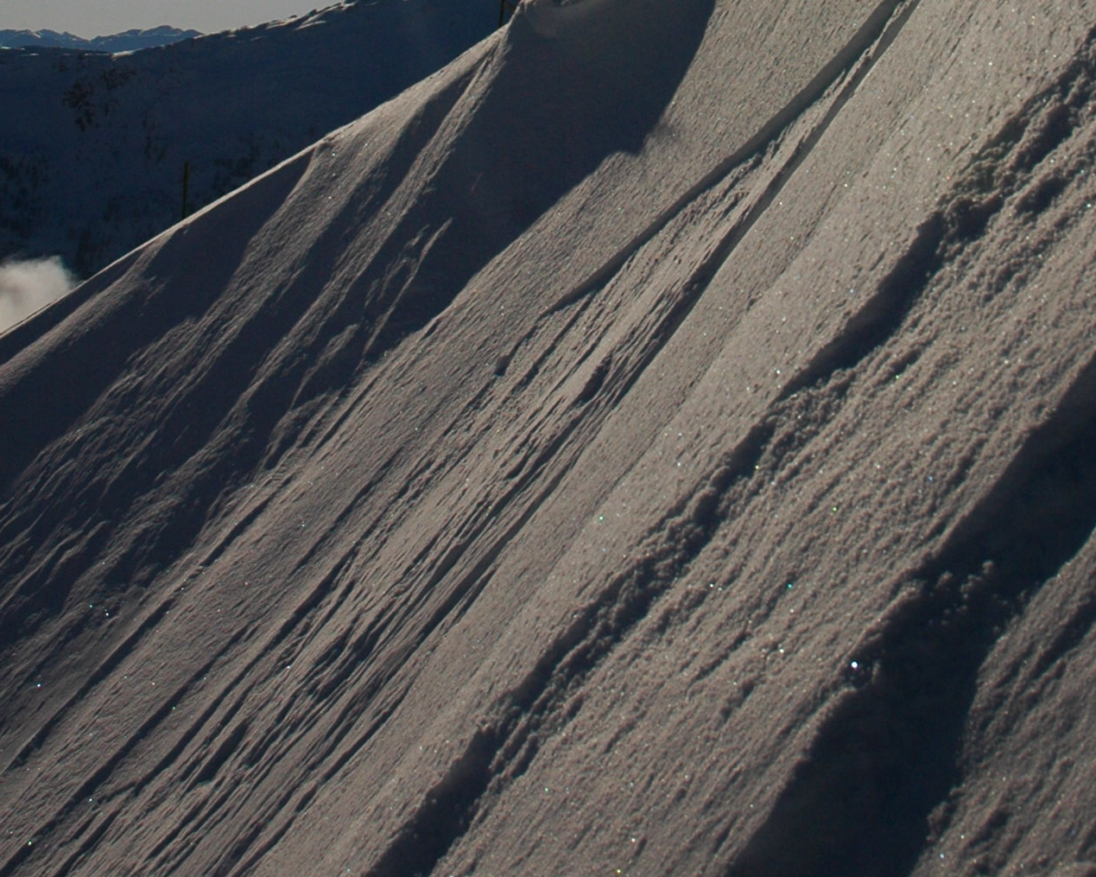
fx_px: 1946
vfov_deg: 23.7
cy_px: -103
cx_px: 700
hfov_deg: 31.3
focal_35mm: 60
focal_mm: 18
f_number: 8
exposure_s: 1/4000
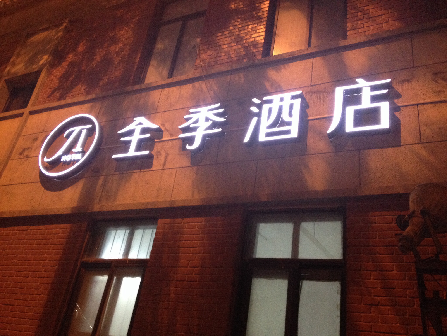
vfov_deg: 40.7
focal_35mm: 35
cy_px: 168
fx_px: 452
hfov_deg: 52.6
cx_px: 224
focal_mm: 4.28
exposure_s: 1/20
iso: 320
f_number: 2.4
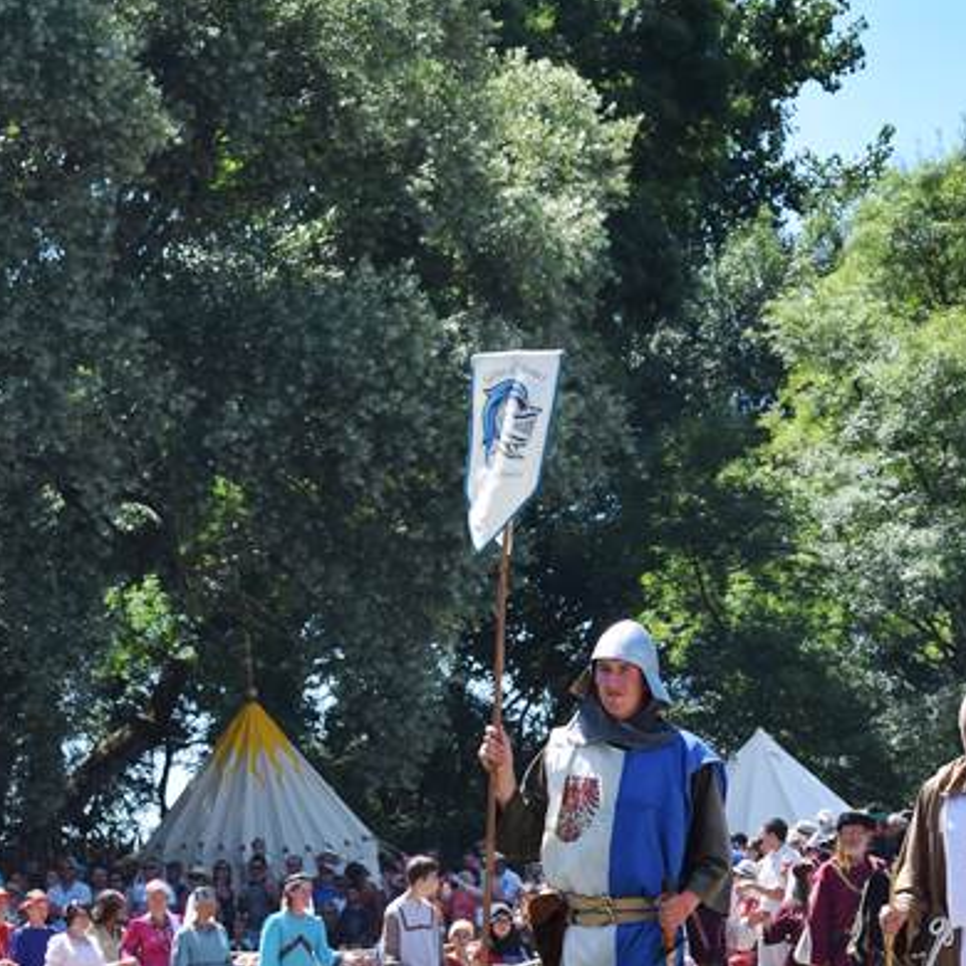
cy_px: 668
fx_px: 5813
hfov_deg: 9.4
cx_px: 1137
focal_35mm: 184
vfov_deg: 9.5
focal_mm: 55
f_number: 9
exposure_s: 1/320
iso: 200
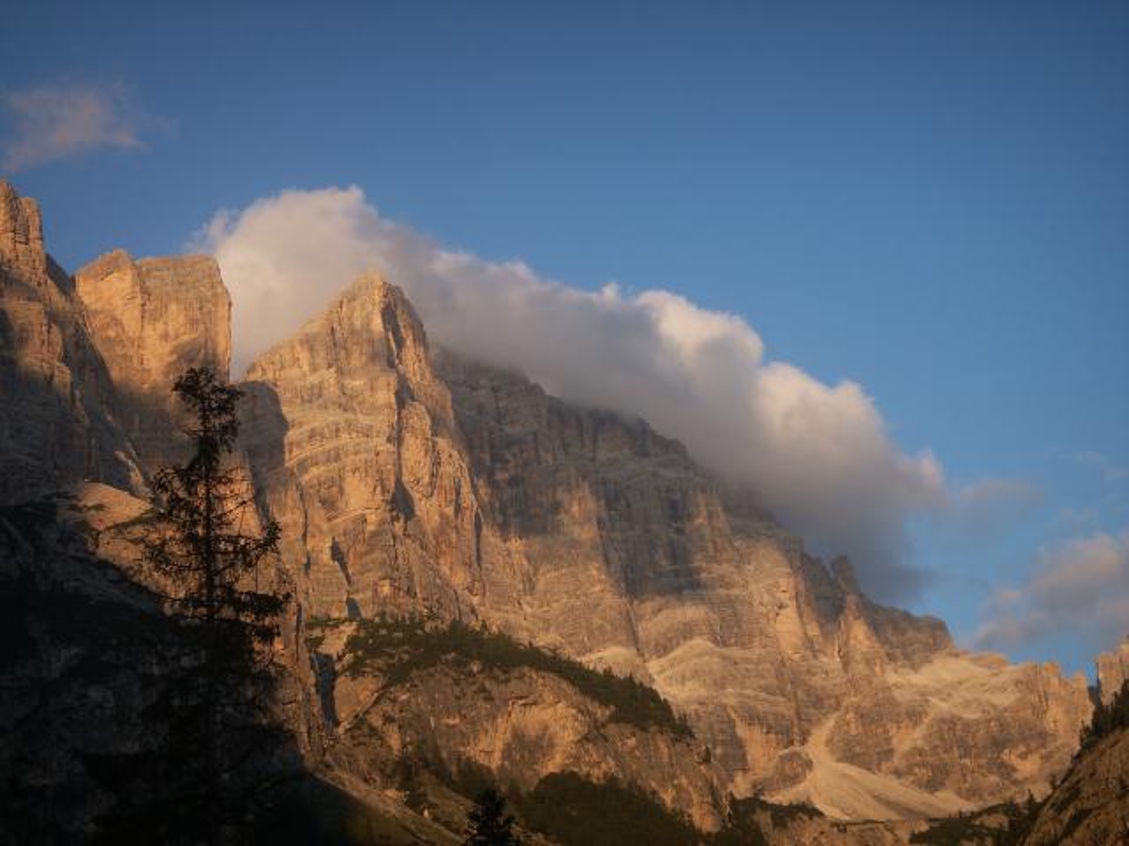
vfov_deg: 22.9
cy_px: 423
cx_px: 564
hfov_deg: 30.3
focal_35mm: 64
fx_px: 2087
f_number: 3.5
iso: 50
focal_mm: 13.5
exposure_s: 1/320
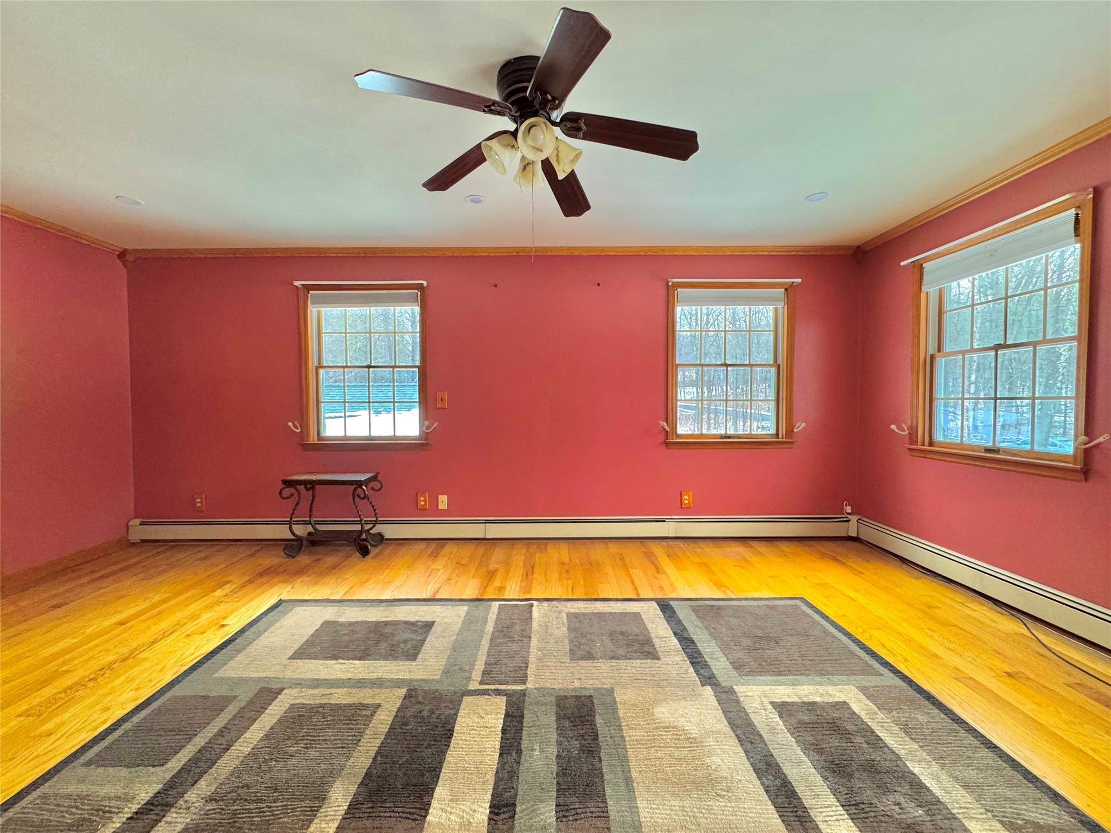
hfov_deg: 102.1
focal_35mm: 14
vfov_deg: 85.7
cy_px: 416
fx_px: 449
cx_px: 556
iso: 500
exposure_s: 1/60
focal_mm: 2.22
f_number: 2.2
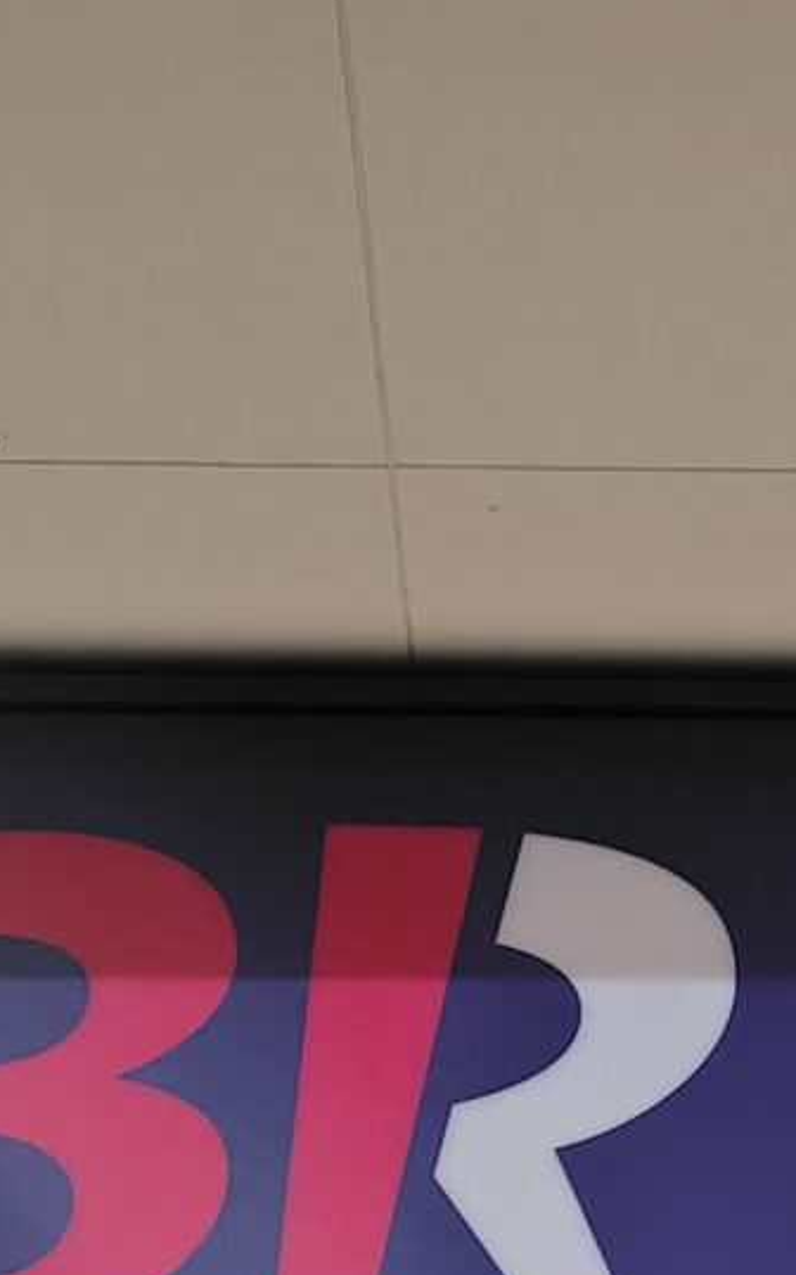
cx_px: 787
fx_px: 2014
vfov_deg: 34.3
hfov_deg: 21.6
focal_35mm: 58
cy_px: 967
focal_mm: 5.6
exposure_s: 1/40
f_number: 1.9
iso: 1746
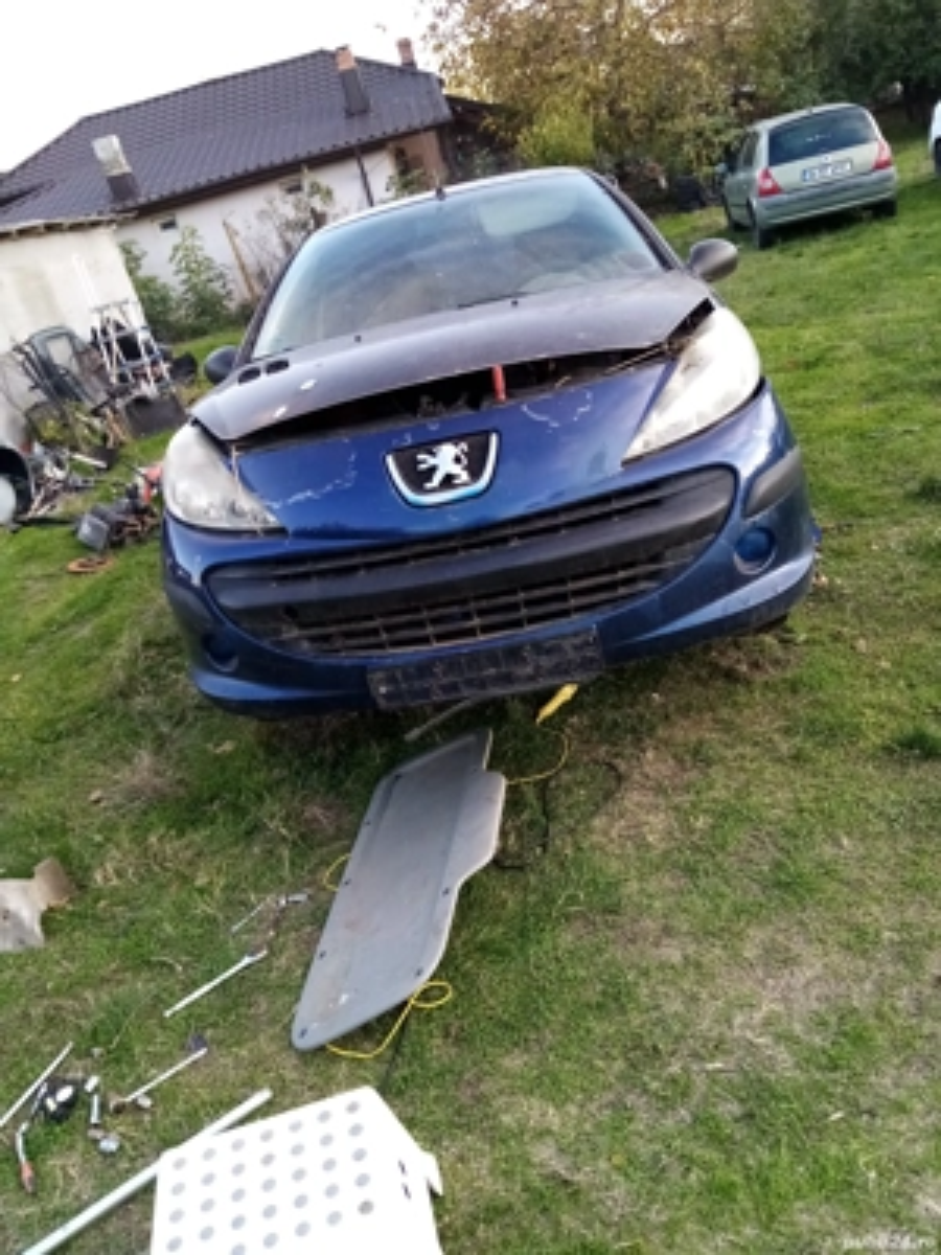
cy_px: 628
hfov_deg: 53.1
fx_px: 942
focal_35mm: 26
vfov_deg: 67.3
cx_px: 470
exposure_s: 1/33.3
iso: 133
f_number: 1.8
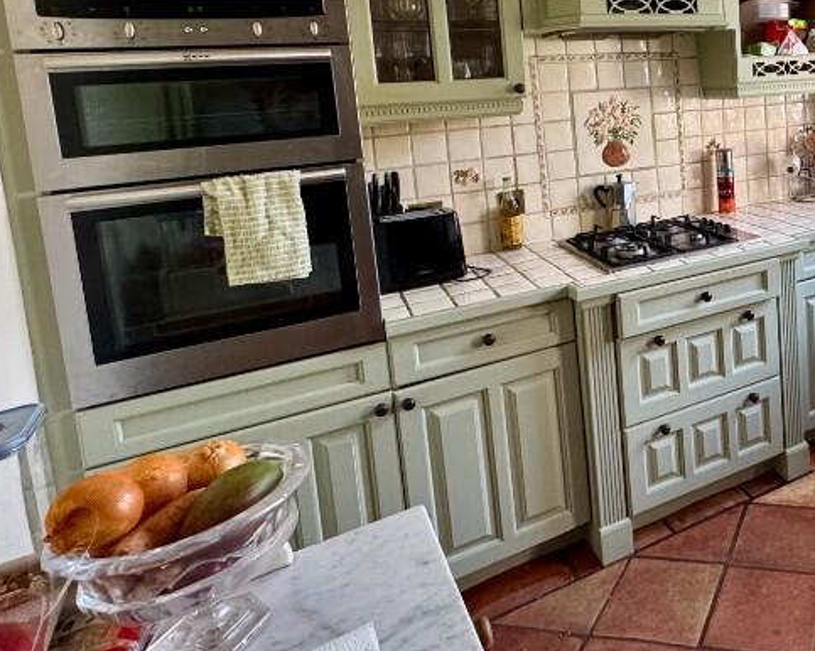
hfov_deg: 51.8
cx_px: 761
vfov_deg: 47.5
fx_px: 699
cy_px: 142
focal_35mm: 29
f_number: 2.2
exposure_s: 1/99
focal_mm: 2.22
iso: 250
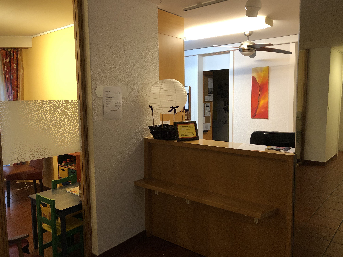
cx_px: 172
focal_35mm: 28
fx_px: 277
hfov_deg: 63.4
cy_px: 128
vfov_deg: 49.7
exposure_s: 1/17
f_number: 1.8
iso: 80
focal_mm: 3.99
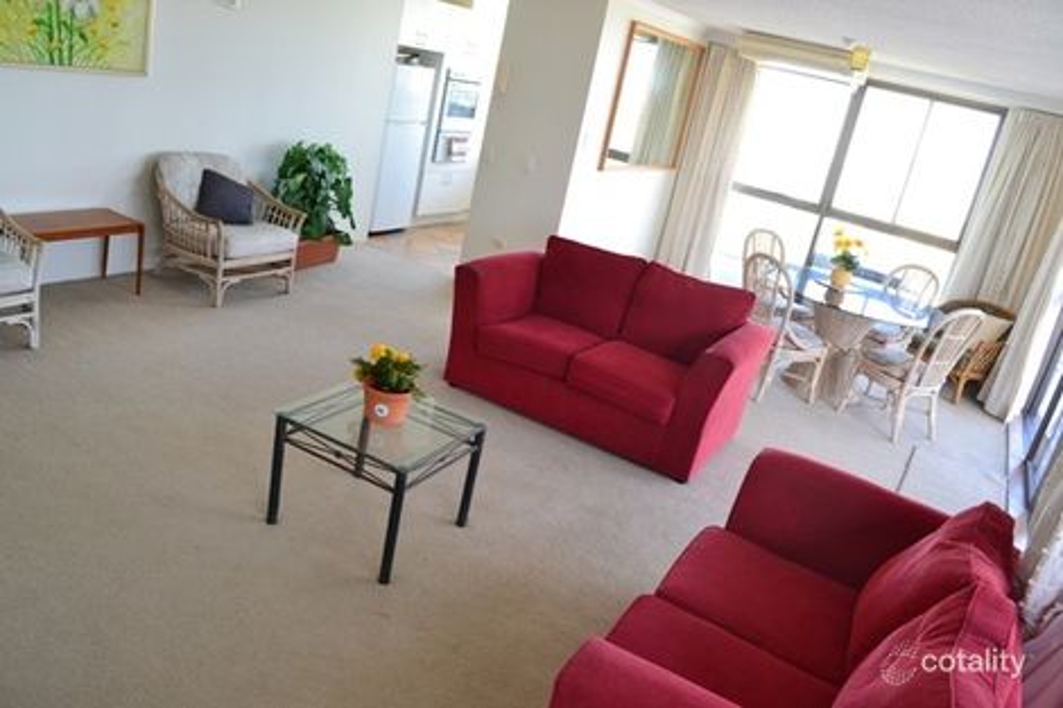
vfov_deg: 47.9
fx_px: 797
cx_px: 532
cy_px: 354
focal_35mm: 27
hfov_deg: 67.4
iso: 400
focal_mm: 18
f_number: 7.1
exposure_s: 1/30
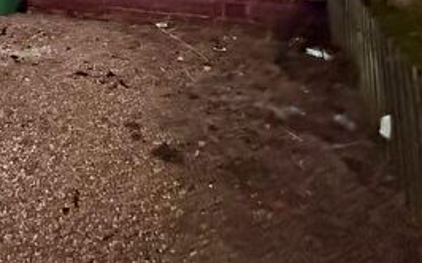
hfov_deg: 44.3
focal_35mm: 39
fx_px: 448
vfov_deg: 25.1
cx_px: 17
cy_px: -131
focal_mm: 2.22
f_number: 2.2
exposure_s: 1/50
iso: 1600
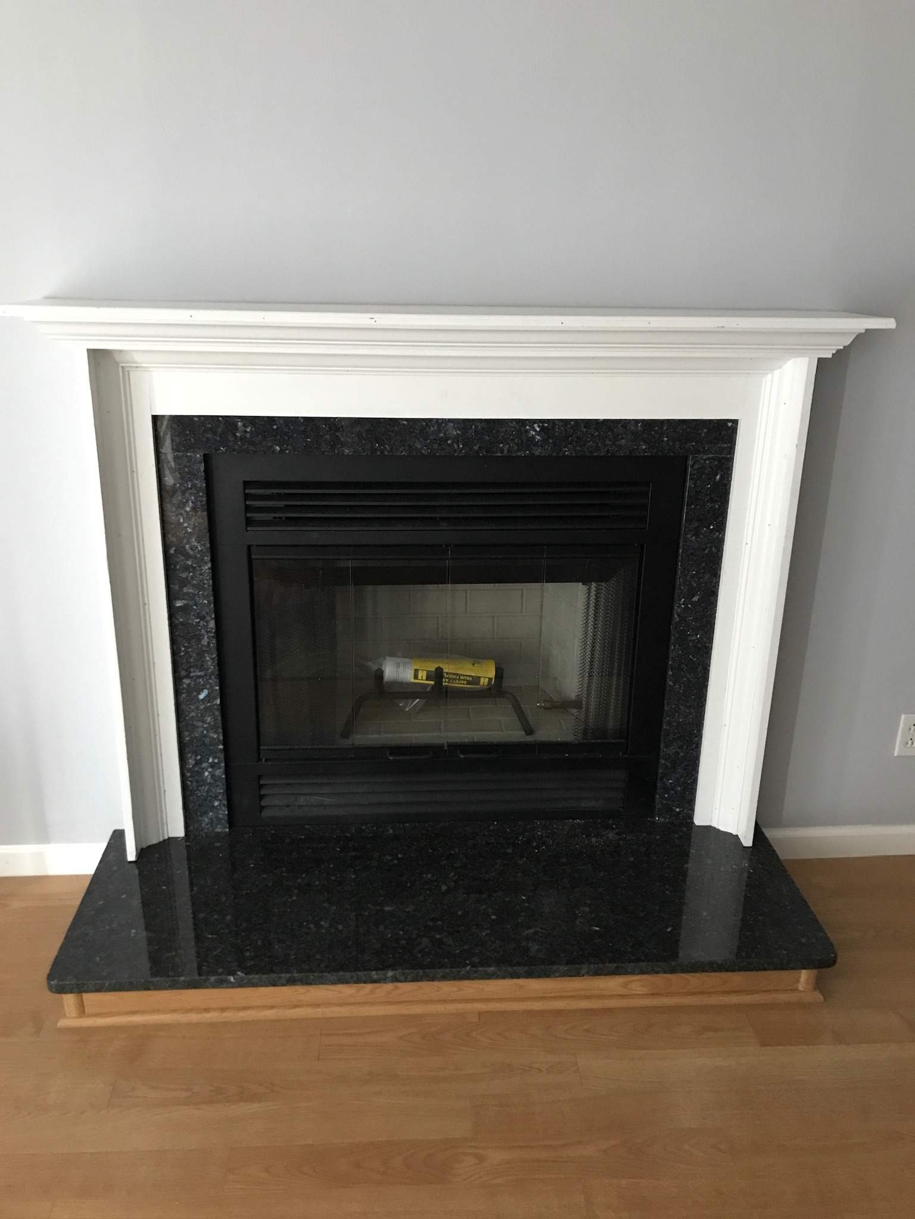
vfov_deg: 63.4
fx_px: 987
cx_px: 458
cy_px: 610
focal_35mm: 28
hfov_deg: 49.7
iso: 100
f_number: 1.8
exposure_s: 1/7
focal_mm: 3.99
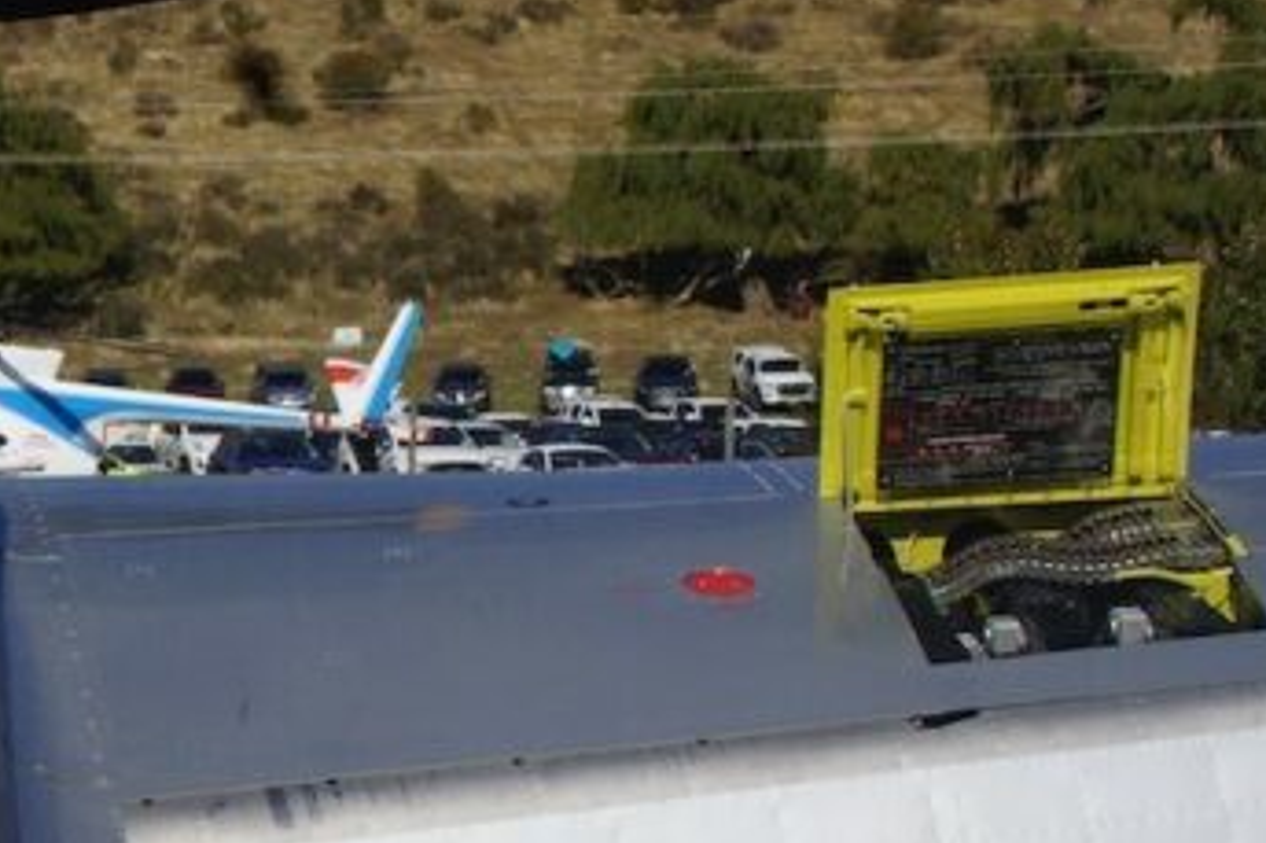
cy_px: 464
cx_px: -305
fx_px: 5500
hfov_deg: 12.8
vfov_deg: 8.8
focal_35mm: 156
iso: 100
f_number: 13
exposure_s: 1/320
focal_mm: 35
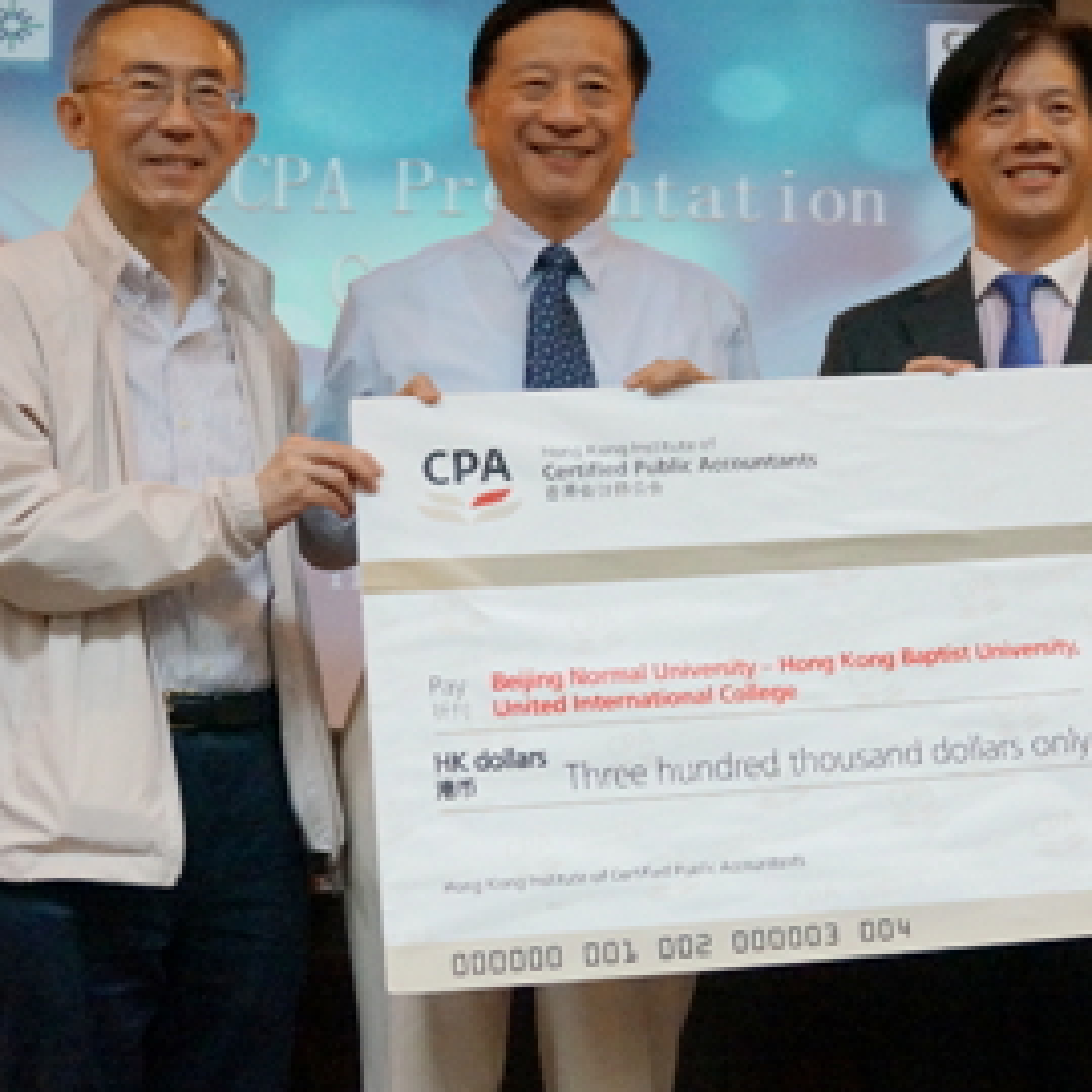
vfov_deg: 25.3
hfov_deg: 25.1
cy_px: 465
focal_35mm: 68
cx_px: 785
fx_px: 2427
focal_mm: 24
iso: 3200
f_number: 4
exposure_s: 1/80
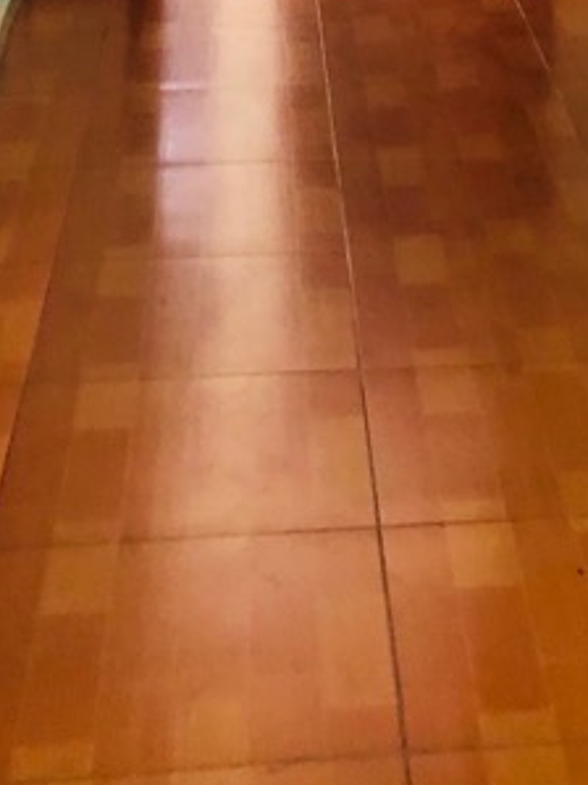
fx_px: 2176
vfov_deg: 17.6
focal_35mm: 96
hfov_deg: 15.1
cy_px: -499
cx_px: 620
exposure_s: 1/10
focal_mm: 3.99
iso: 100
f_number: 1.8
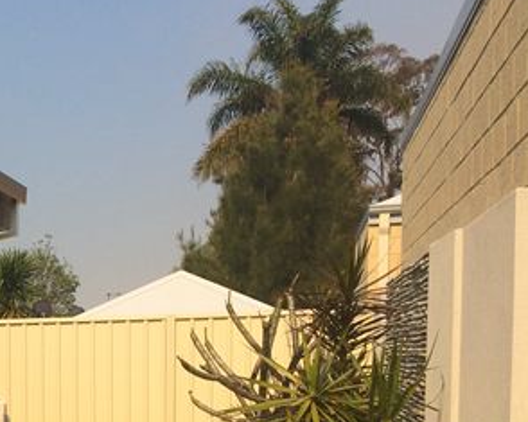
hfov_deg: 22.0
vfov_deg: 19.1
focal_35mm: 77
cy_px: 465
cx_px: -174
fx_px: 1203
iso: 32
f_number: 2.2
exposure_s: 1/2564
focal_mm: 4.15
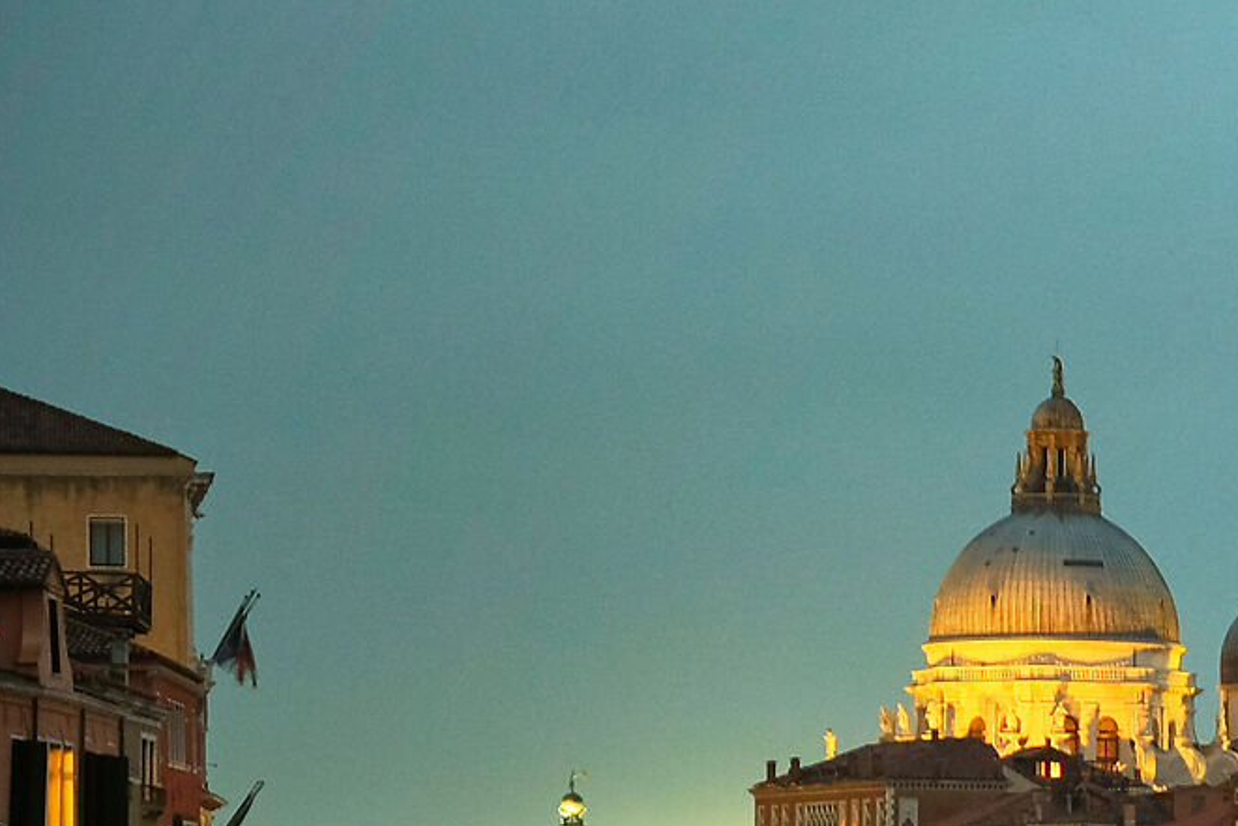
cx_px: 1910
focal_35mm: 127
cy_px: 1121
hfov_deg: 14.9
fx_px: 4368
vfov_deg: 10.5
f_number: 5.6
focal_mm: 23
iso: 800
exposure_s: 1.1
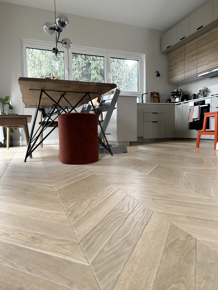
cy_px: 145
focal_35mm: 24
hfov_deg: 56.8
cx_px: 109
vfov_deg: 71.6
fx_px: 202
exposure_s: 1/121
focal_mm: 6.86
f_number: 1.78
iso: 160
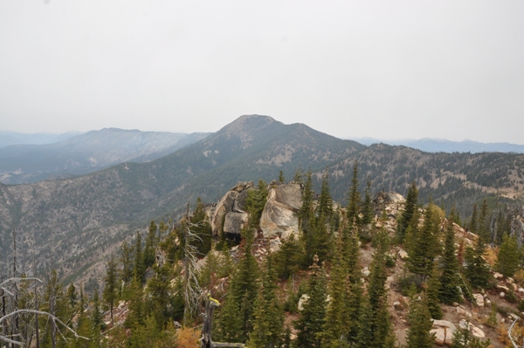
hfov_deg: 67.4
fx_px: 393
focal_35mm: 27
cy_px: 174
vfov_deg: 47.9
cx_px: 262
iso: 200
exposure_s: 1/100
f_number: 10
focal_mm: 18
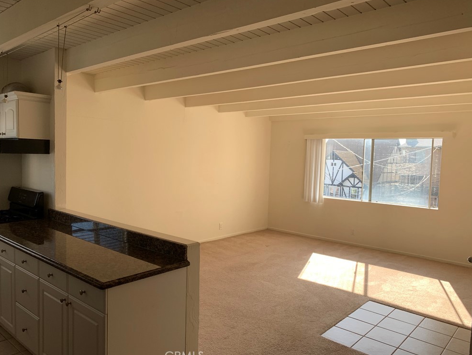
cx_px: 234
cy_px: 178
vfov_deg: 51.4
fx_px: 368
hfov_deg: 65.3
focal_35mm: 27
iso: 25
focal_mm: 4.25
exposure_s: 1/198
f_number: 1.8
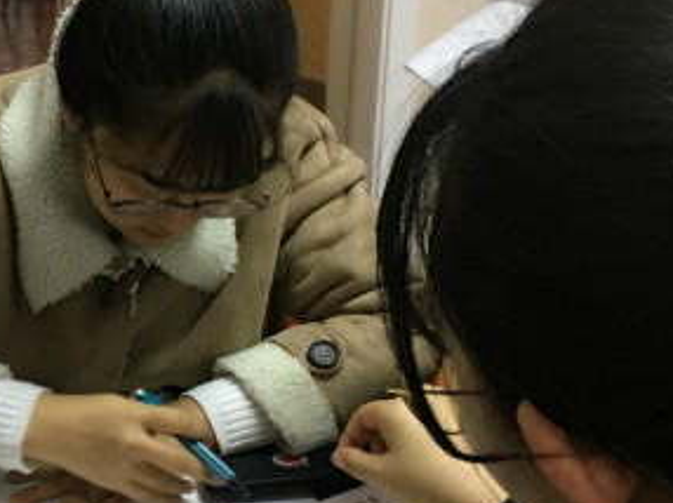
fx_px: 1263
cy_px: 291
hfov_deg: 28.5
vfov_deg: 22.5
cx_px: 47
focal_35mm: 65
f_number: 2.2
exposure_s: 1/33
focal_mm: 4.15
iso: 160
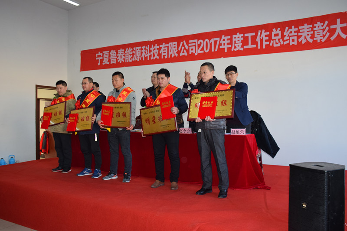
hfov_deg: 61.9
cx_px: 174
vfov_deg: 43.6
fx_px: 289
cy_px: 116
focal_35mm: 30
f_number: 5
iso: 800
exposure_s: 1/100
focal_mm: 20
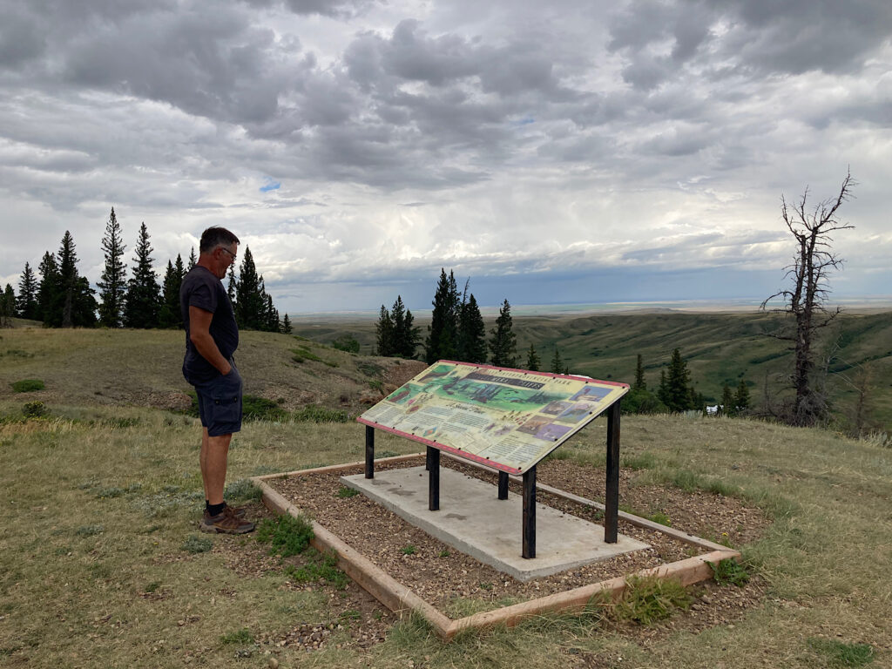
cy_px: 334
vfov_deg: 49.7
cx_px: 446
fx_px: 722
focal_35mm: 28
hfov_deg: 63.4
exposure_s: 1/3040
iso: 25
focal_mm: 3.99
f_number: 1.8
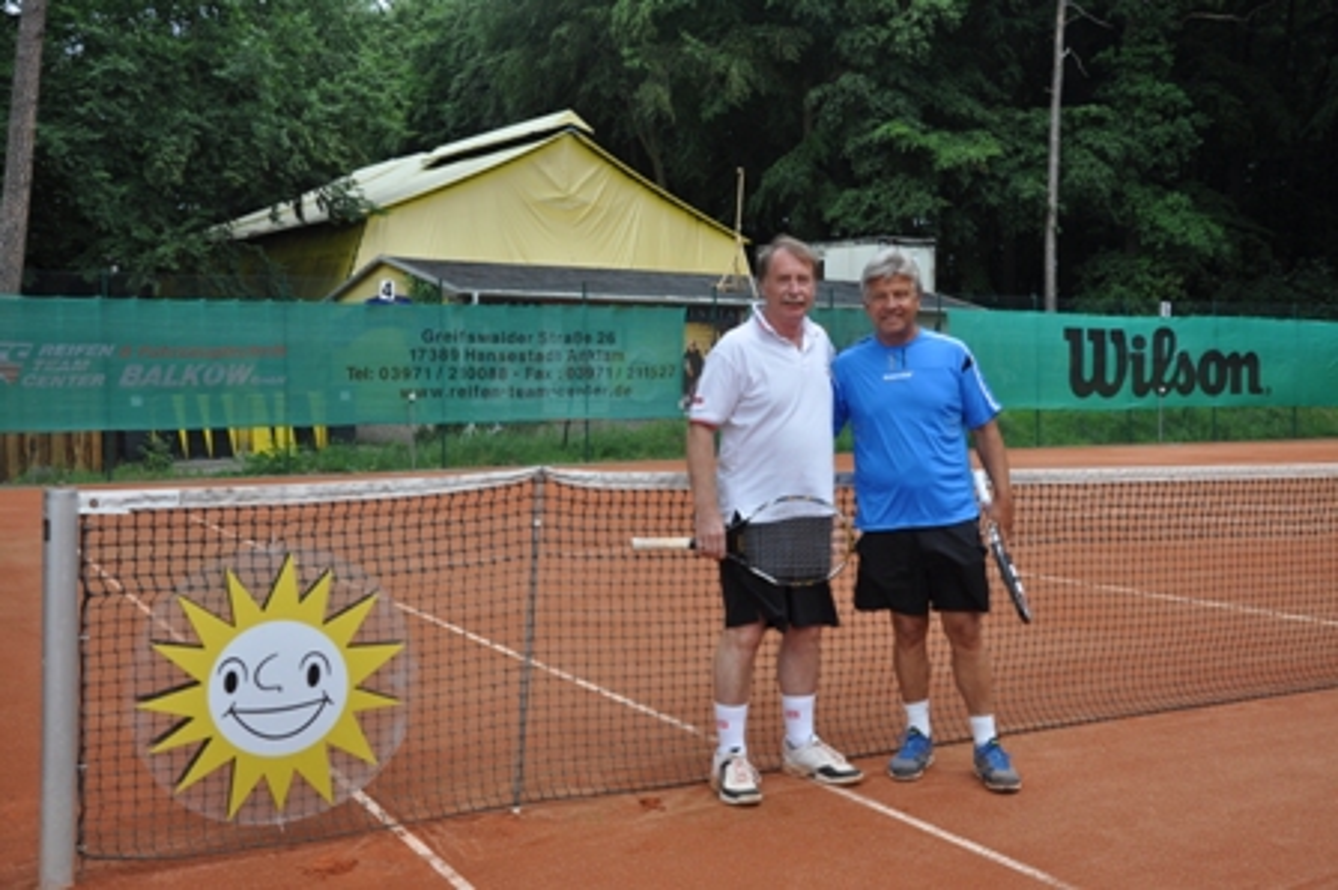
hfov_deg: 51.3
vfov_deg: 35.4
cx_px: 669
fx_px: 1393
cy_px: 445
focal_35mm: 38
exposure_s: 1/200
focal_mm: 25
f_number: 7.1
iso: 200
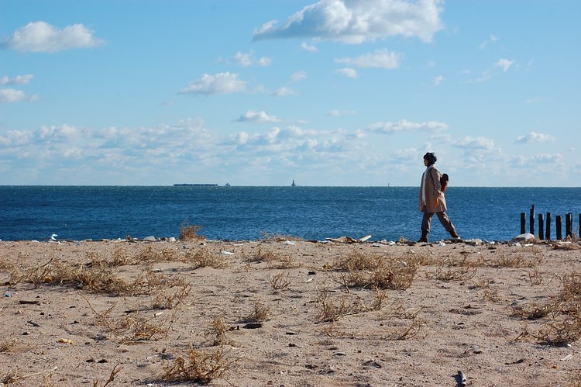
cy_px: 194
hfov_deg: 27.0
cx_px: 290
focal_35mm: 75
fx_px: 1210
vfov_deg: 18.2
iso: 200
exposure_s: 1/320
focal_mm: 50
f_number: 10
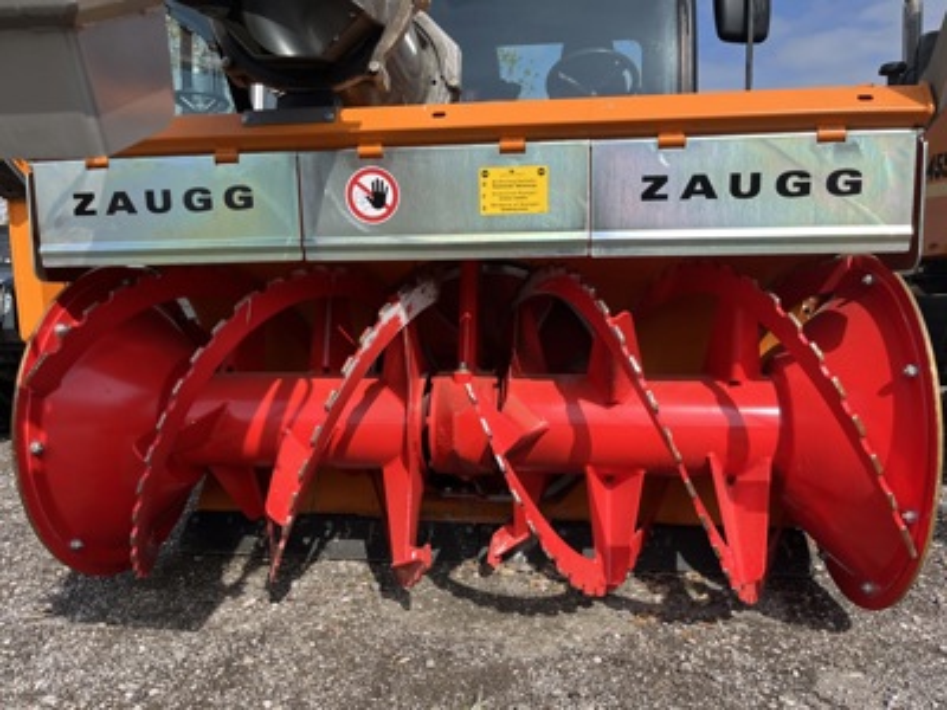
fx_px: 711
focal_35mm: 26
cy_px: 355
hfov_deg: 67.3
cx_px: 474
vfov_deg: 53.1
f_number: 1.6
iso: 50
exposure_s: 1/2268
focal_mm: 5.1
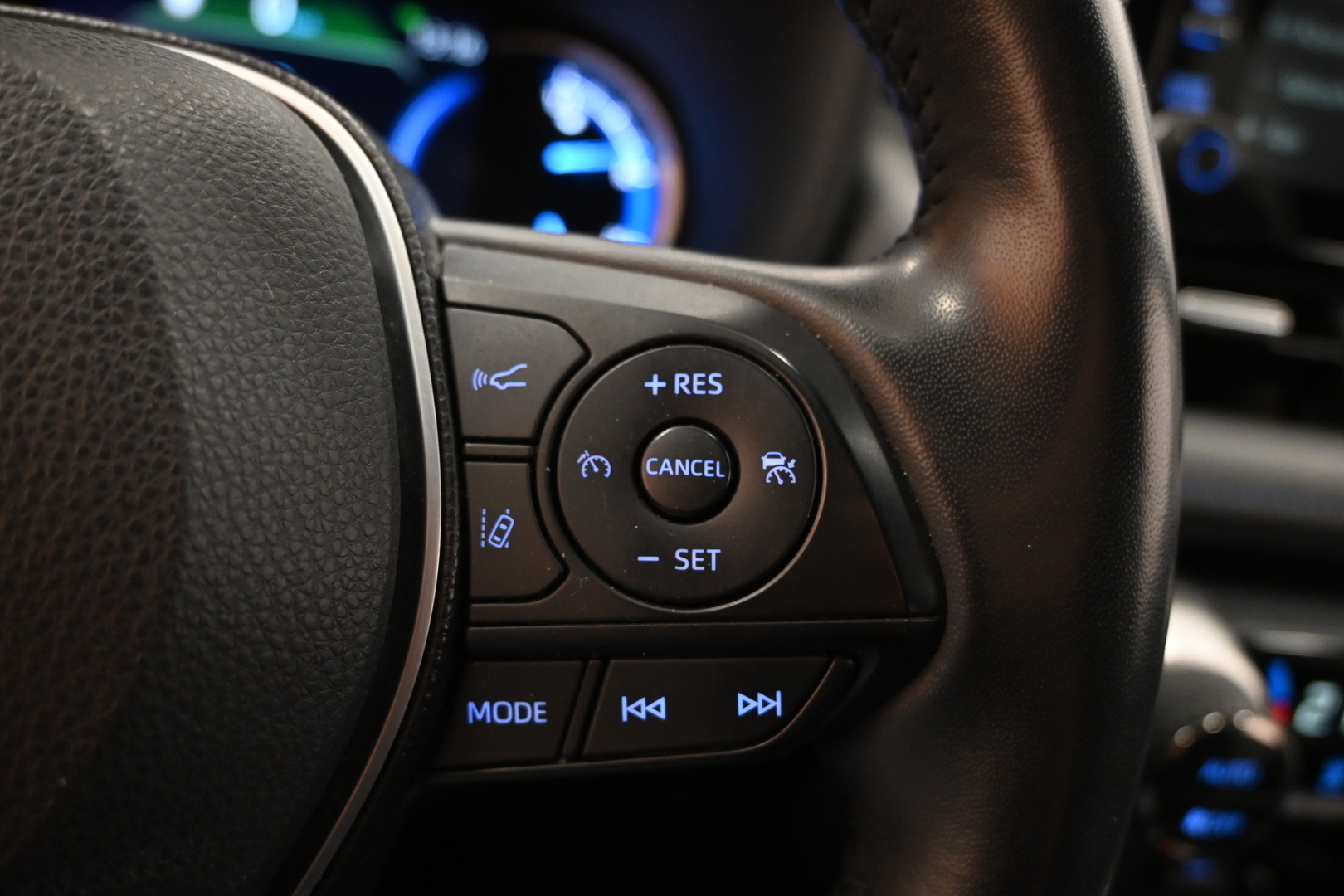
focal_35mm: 29
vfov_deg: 44.6
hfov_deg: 63.2
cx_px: 672
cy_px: 448
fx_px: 1092
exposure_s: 1/80
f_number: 3.8
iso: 3200
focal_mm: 19.5
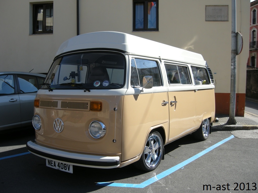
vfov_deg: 40.7
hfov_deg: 52.6
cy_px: 96
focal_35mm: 35
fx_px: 261
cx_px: 129
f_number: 3
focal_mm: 7.5
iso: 64
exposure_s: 1/678
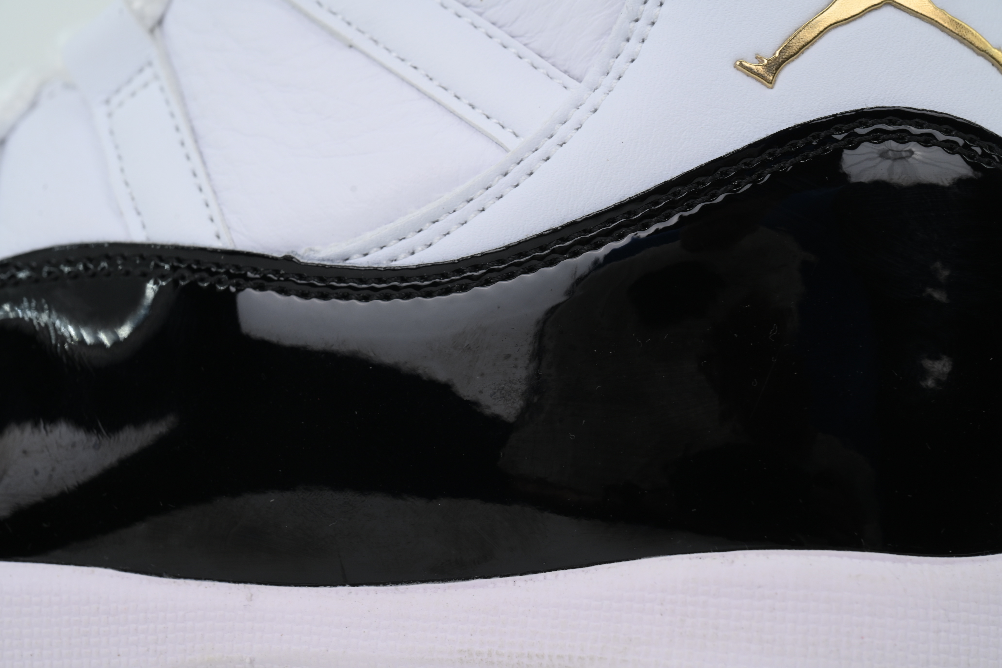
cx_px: 501
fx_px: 2783
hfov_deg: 20.4
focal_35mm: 100
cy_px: 334
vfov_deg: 13.7
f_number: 13
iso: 400
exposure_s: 1/100
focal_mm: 100
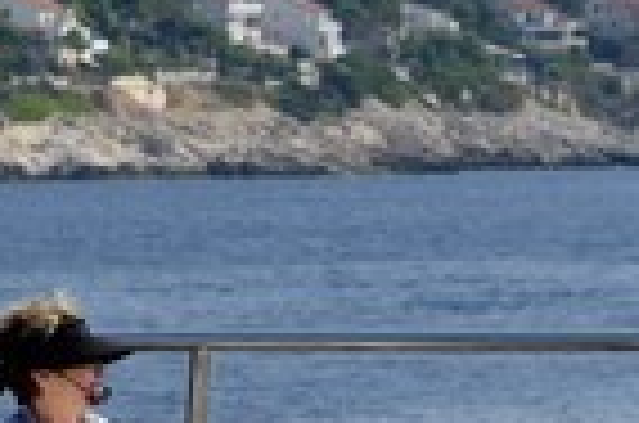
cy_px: 261
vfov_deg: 3.0
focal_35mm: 460
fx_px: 8147
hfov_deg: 4.5
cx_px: -144
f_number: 11
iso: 200
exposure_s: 1/400
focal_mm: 155
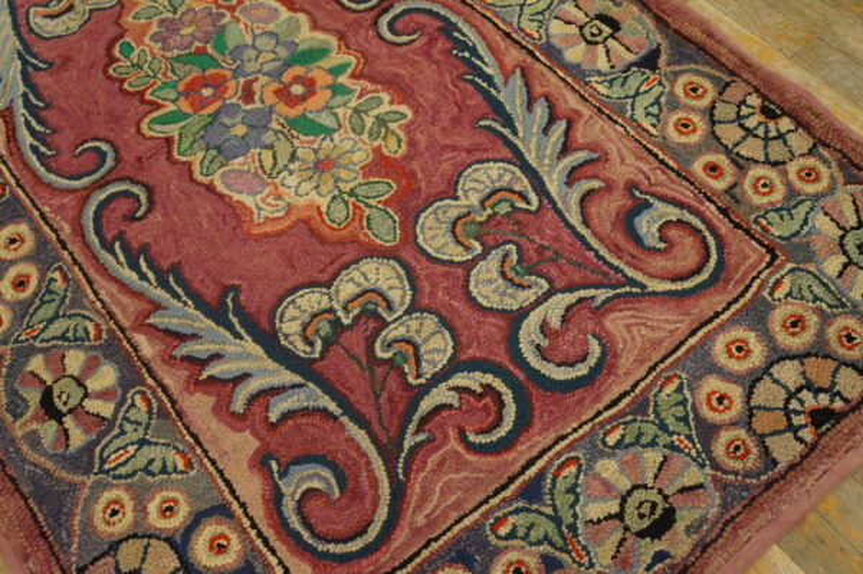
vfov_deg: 38.3
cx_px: 432
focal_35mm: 34
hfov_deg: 55.1
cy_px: 287
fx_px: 826
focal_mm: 23
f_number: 4
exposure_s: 1/160
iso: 2500
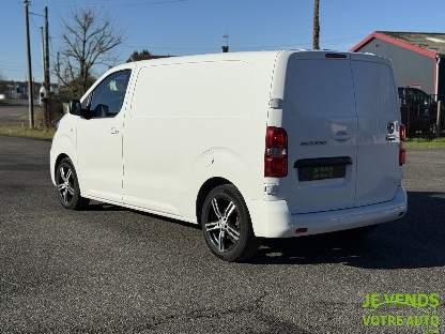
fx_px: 617
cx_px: 222
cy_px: 167
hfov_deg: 39.7
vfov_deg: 30.3
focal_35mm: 48
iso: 64
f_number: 1.78
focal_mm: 6.76
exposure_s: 1/11364
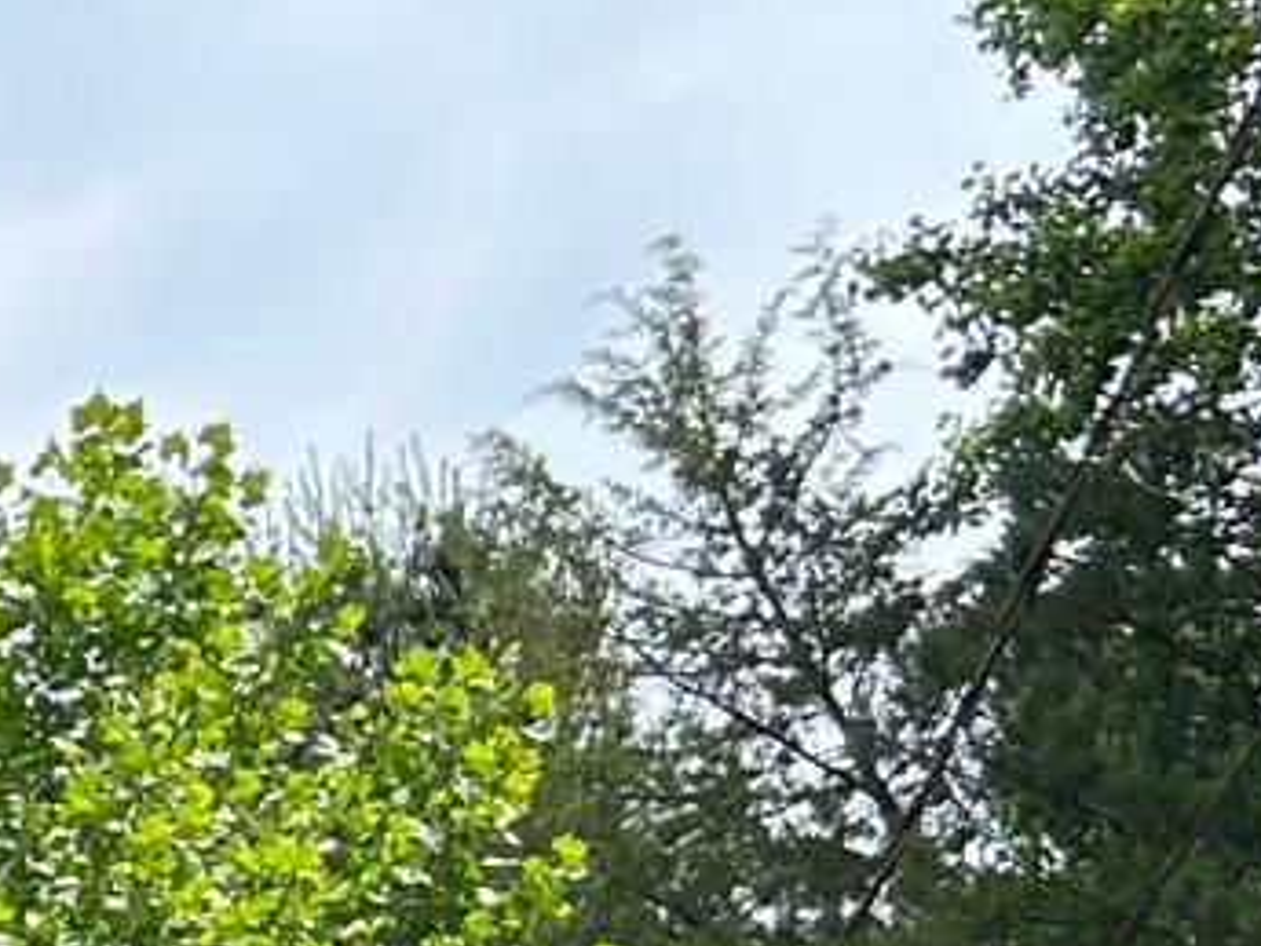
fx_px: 5539
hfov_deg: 11.3
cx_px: -1553
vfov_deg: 9.0
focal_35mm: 152
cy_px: 2045
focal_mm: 5.7
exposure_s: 1/2208
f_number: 1.5
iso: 50
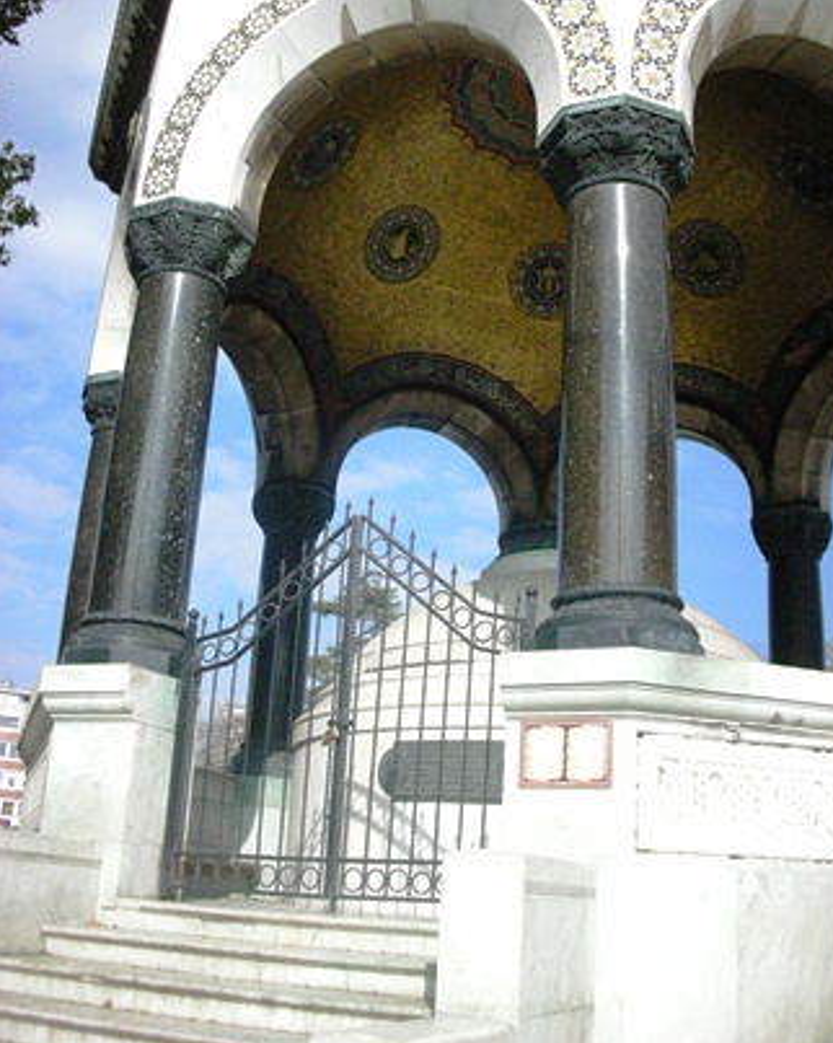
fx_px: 1172
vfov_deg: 47.9
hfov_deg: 39.1
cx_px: 429
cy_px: 474
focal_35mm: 38
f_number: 8.5
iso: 400
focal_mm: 5.8
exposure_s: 1/500
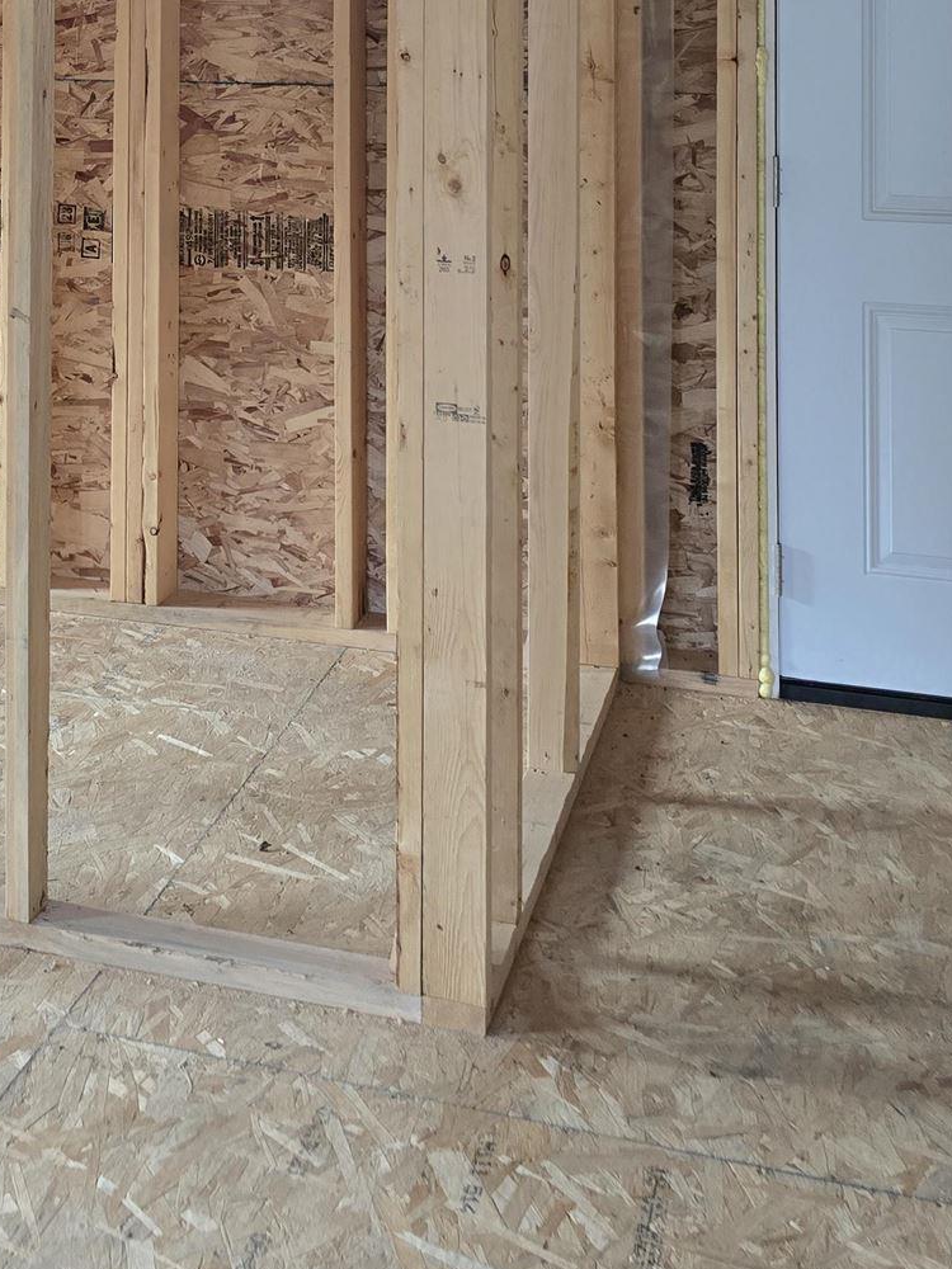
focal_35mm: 53
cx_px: 145
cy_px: 19
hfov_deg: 26.8
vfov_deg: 33.3
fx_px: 1943
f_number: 1.7
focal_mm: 6.3
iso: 500
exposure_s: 1/60
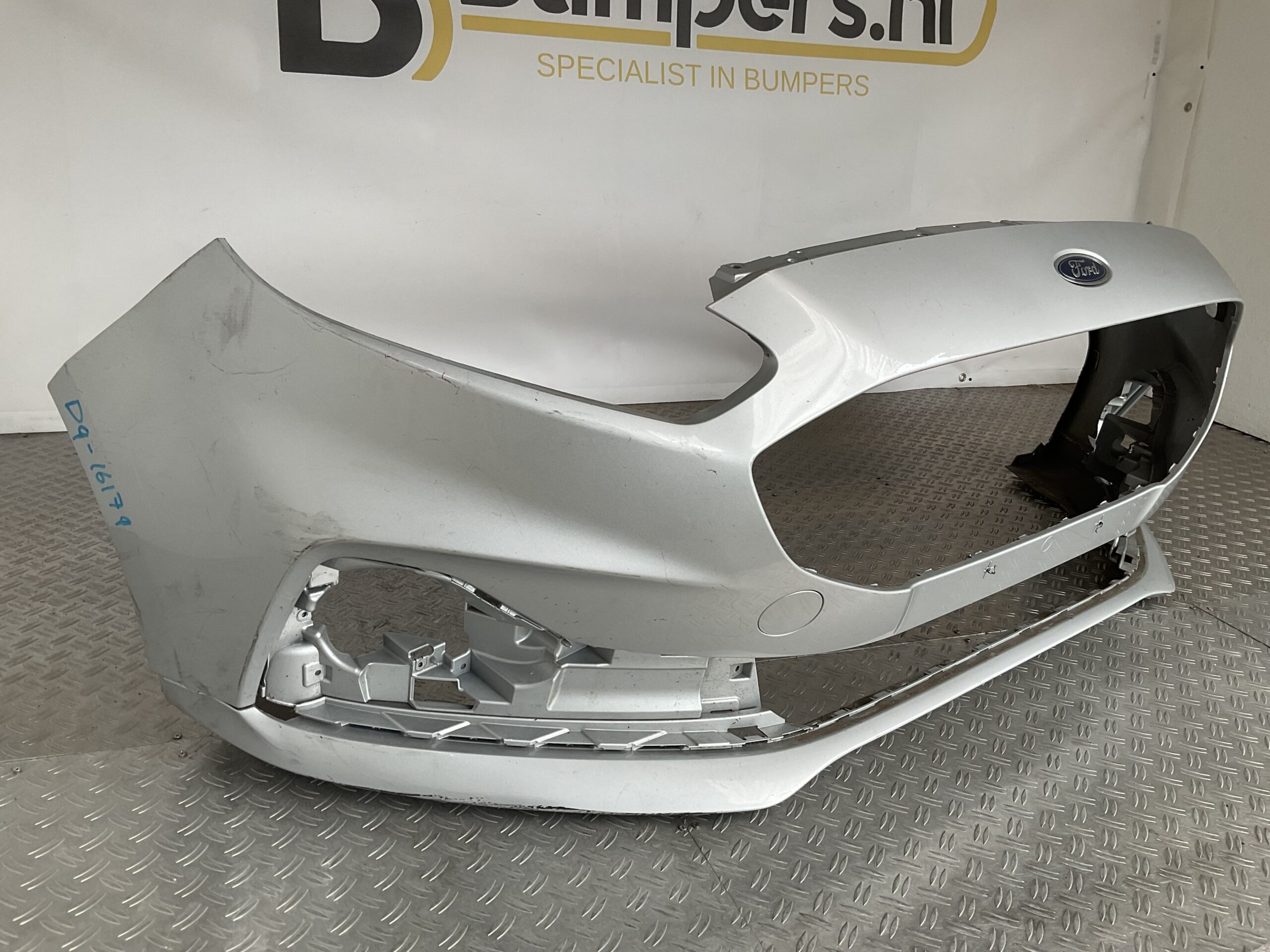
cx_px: 635
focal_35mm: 29
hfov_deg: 61.7
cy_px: 476
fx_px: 1064
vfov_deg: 48.2
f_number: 1.8
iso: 25
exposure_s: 1/120
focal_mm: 3
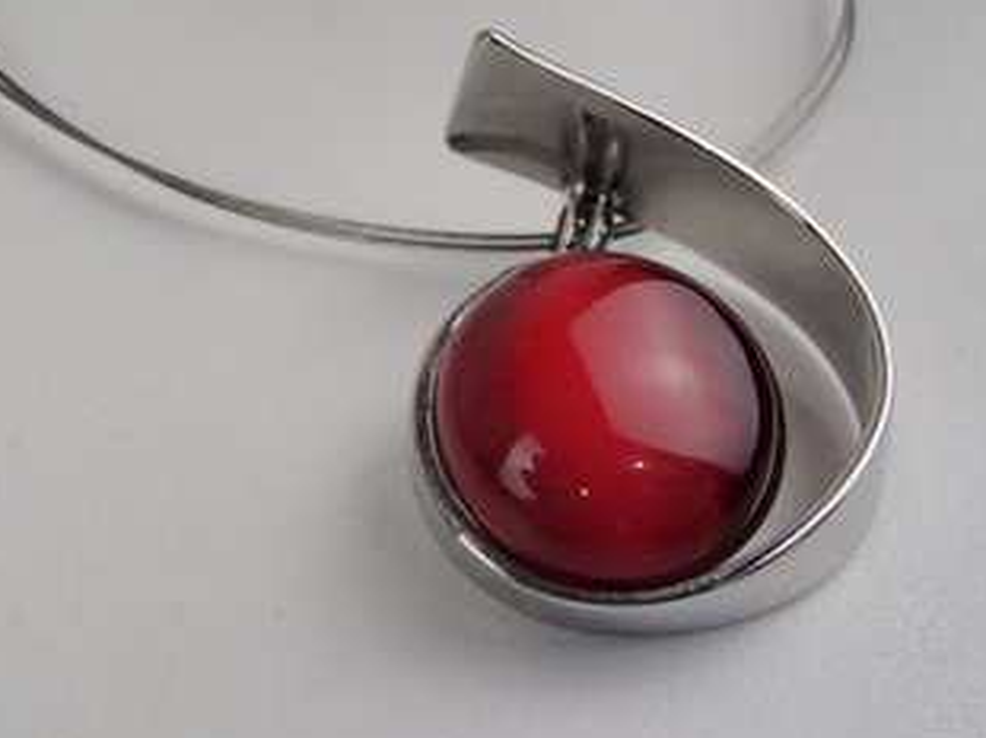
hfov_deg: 45.8
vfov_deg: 35.1
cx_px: 526
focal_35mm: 41
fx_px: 1167
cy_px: 374
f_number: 4.7
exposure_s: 1/160
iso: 160
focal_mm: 6.64
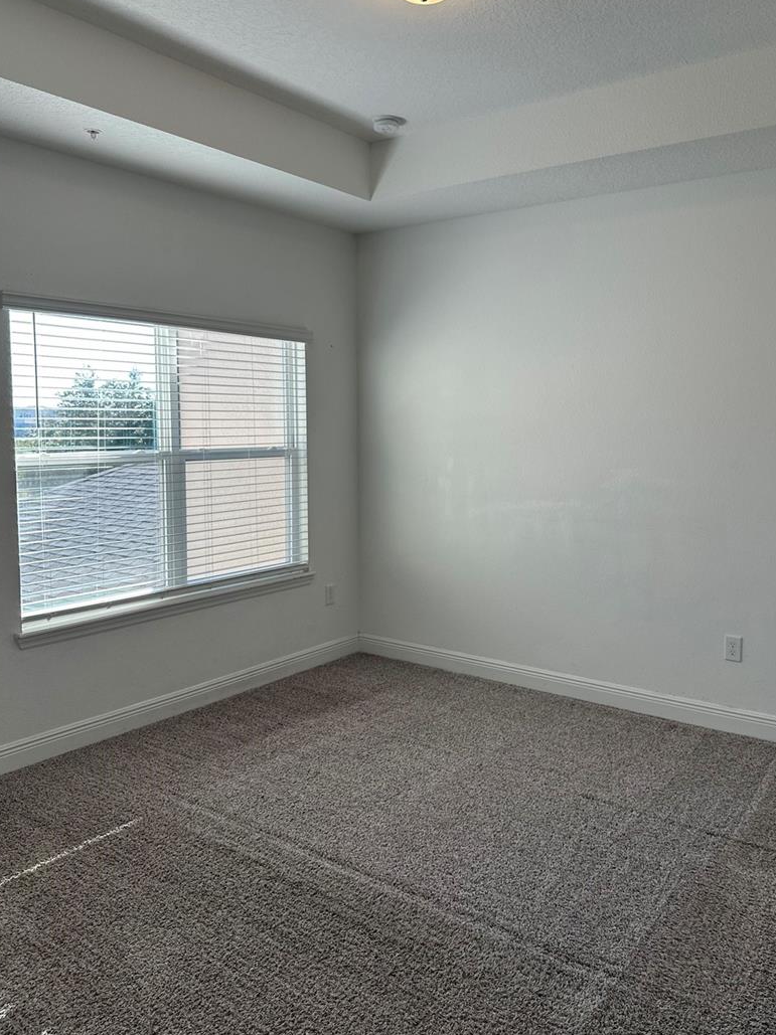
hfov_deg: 49.6
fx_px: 837
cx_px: 439
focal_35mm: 28
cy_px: 483
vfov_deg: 63.4
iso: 80
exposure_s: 1/380
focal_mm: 6.86
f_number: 1.78
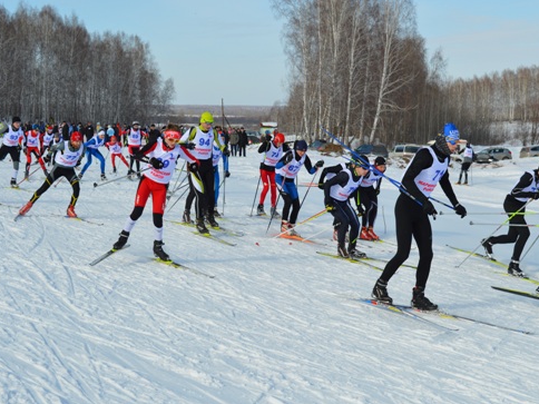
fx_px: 919
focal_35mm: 59
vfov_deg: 24.8
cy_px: 201
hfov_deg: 32.7
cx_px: 298
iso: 400
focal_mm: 36
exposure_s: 1/2000
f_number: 7.1
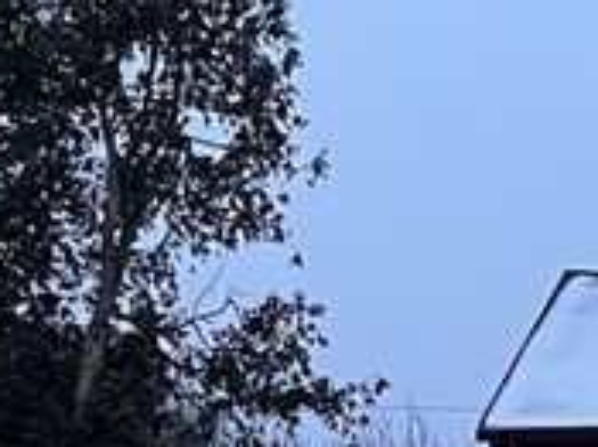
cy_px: 816
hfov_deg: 11.6
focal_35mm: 152
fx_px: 2624
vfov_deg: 9.3
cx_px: 1213
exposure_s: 1/60
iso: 160
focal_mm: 5.1
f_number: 1.6
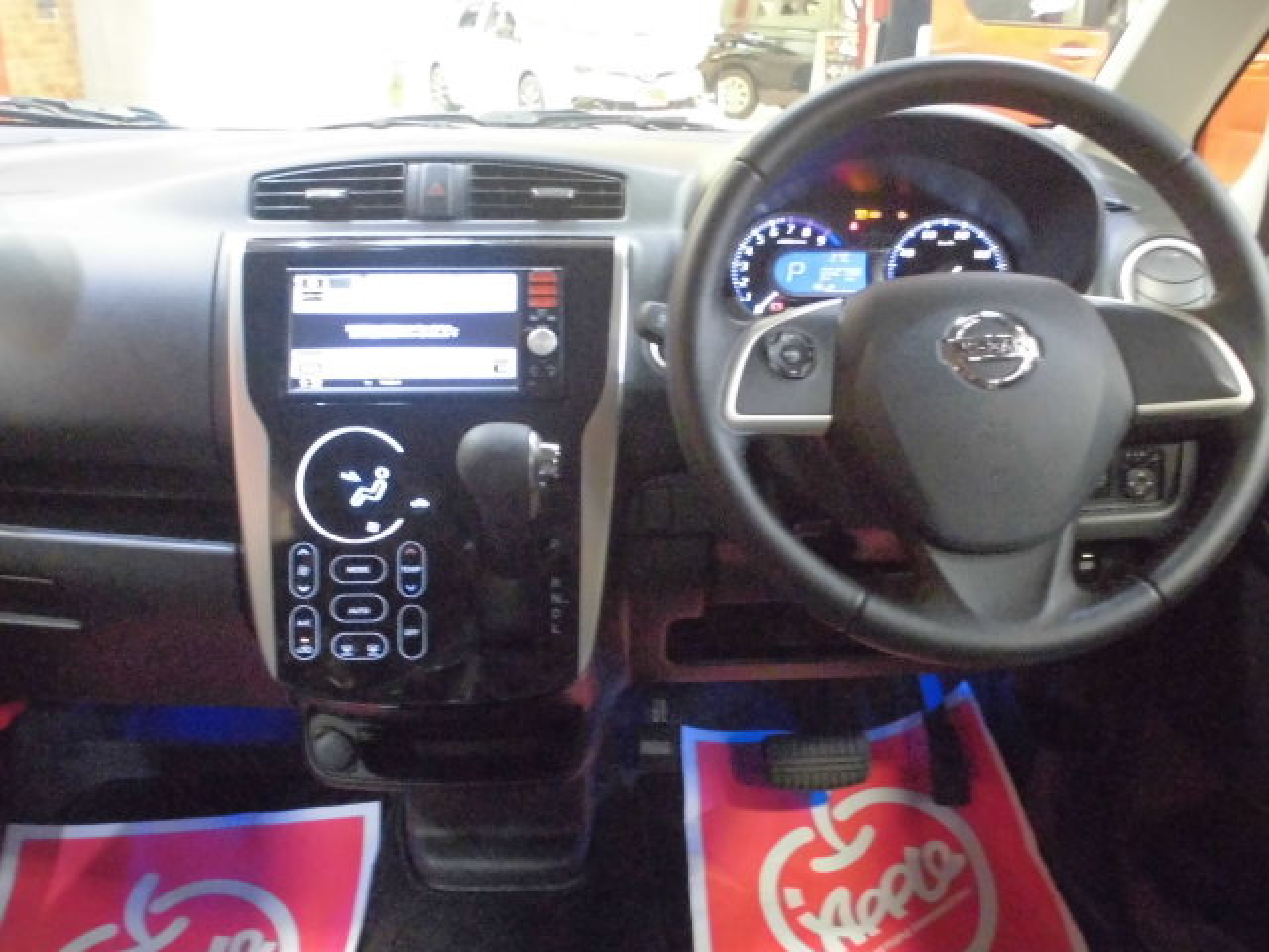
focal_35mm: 34
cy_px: 476
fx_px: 1246
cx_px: 634
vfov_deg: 41.8
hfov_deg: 54.0
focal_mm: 6.1
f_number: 4
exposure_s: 1/8
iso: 800
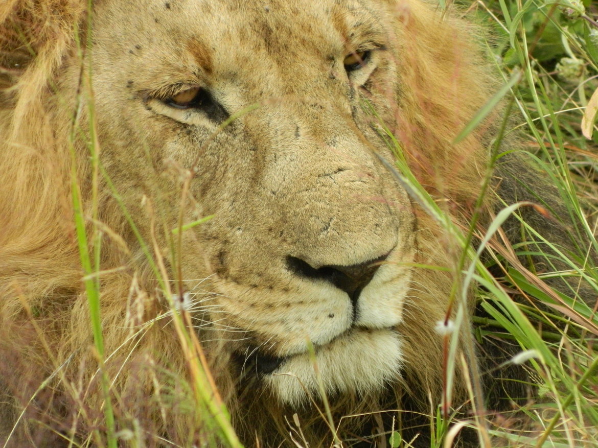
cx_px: 299
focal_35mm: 525
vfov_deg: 2.8
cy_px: 224
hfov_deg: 3.8
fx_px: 9068
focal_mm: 94.5
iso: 400
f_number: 5.8
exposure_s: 1/200
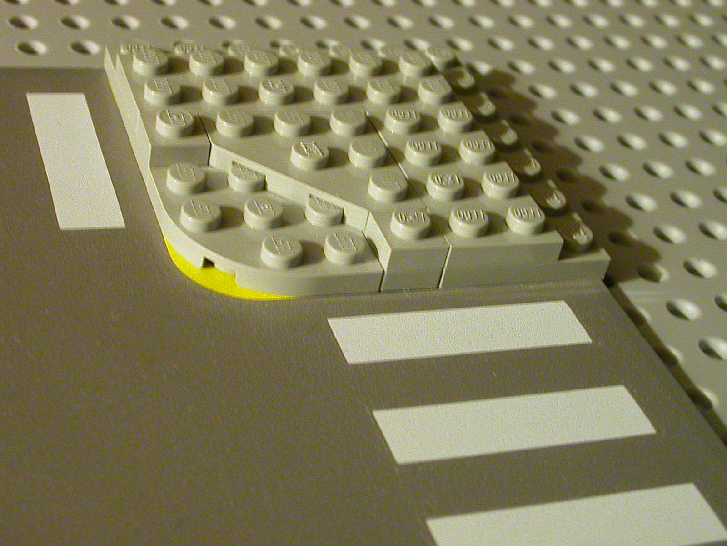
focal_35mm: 64
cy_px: 273
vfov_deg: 22.9
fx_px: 1344
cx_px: 364
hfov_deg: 30.3
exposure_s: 1/3.7
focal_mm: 9.7
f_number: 3.5
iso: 400
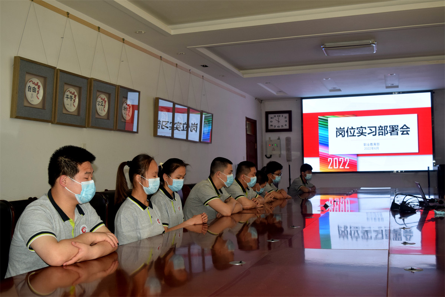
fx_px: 519
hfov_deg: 46.4
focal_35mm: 42
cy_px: 148
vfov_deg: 31.9
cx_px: 222
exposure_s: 1/125
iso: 500
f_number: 5.6
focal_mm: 28
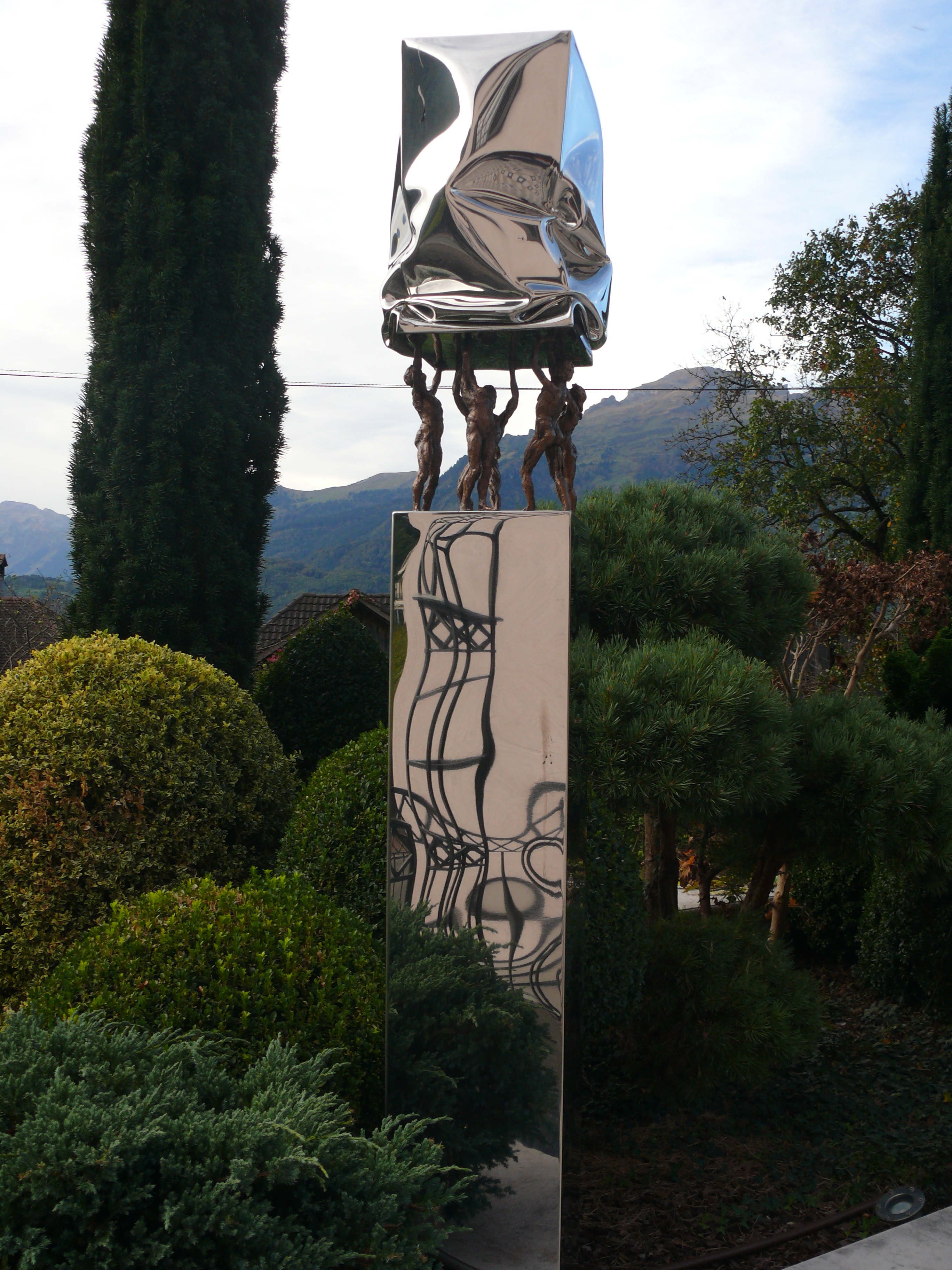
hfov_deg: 39.7
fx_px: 1320
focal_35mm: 36
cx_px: 476
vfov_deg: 51.4
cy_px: 635
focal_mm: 7.6
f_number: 4
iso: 100
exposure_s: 1/200
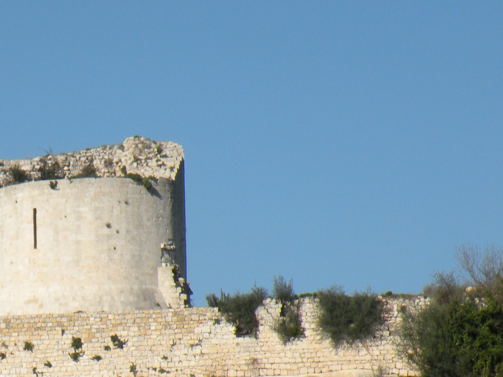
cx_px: 17
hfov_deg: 6.6
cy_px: 307
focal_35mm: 299
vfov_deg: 5.0
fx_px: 4345
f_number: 8
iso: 64
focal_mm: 25
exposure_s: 1/306
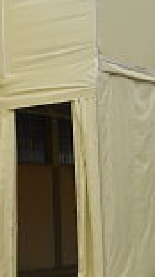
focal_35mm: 115
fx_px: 842
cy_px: 163
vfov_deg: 18.6
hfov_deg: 10.5
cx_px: 29
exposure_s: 1/250
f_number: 5.5
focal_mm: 6.72
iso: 80
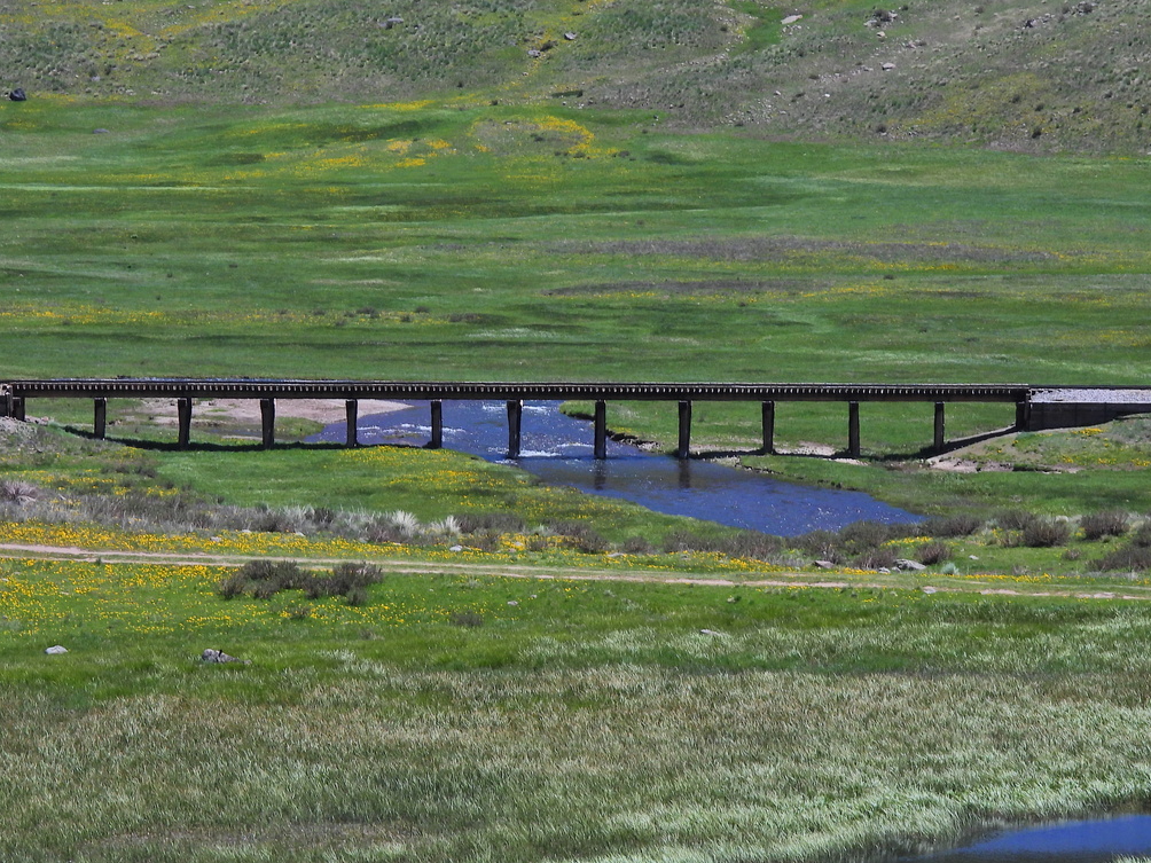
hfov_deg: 7.8
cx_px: 477
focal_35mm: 255
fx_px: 8479
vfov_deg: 5.8
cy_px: 375
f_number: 4.5
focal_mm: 35.7
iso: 100
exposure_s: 1/1000
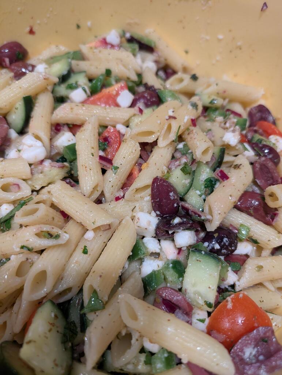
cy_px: 188
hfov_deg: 56.9
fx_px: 260
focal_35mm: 24
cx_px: 141
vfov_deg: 71.5
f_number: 1.68
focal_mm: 6.9
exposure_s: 1/69.6
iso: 248
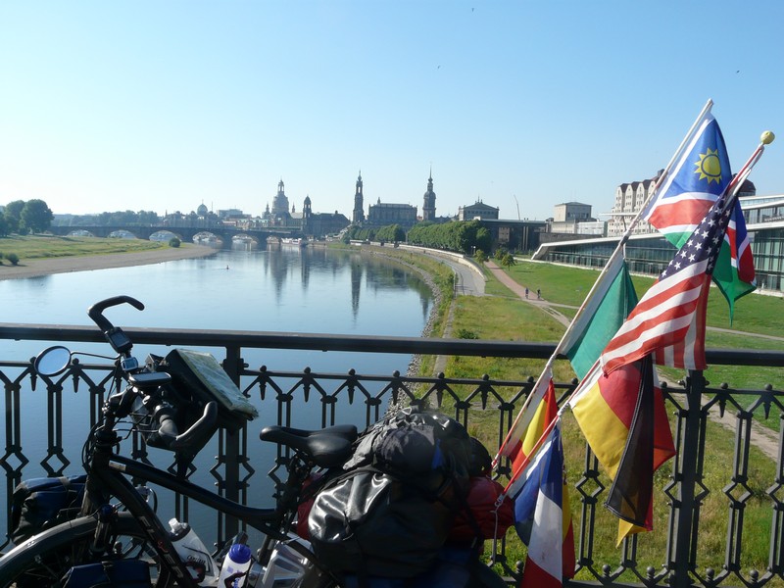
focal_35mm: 33
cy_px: 294
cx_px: 392
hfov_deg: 55.4
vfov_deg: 42.9
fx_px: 747
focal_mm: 5.4
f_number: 5.6
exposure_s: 1/400
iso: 100
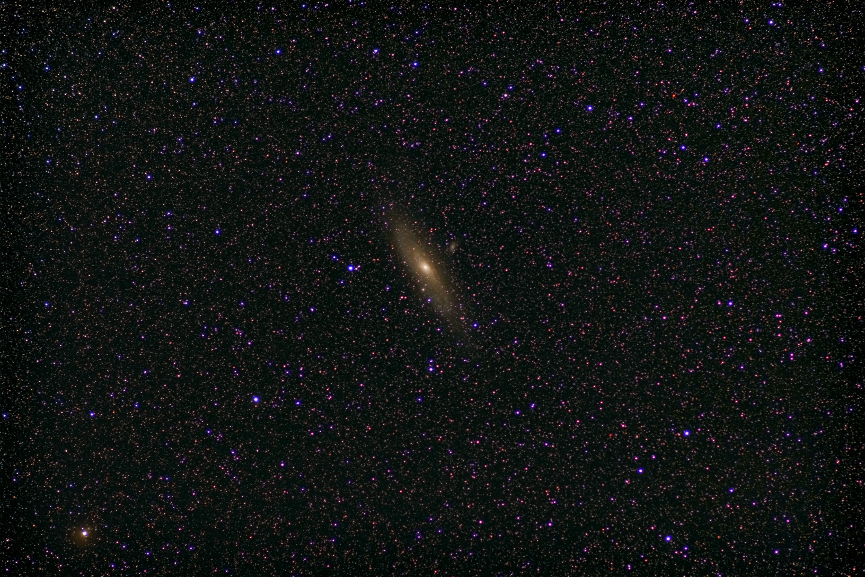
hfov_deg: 16.0
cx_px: 432
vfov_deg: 10.7
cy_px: 288
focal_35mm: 128
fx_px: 3075
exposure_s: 20
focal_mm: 85
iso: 1600
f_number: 1.4
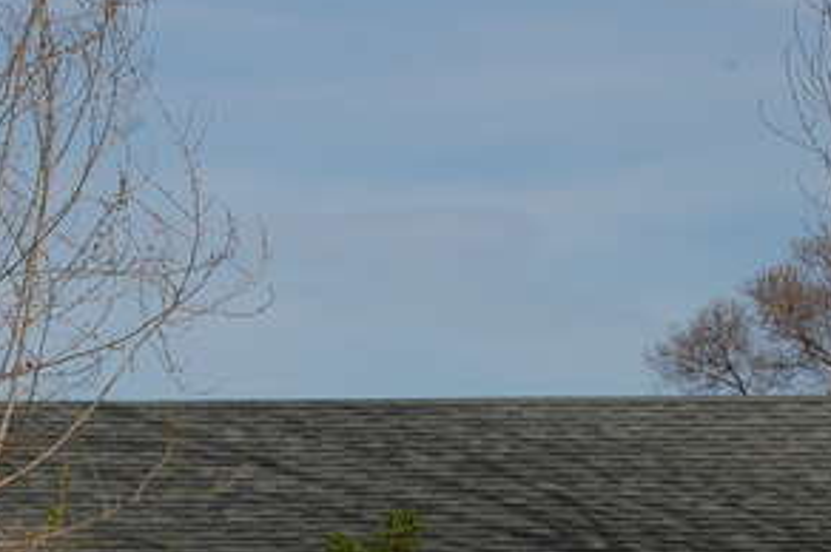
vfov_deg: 7.2
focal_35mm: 189
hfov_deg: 10.9
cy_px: 606
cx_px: 208
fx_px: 4358
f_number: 16
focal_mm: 46
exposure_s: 1/160
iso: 200
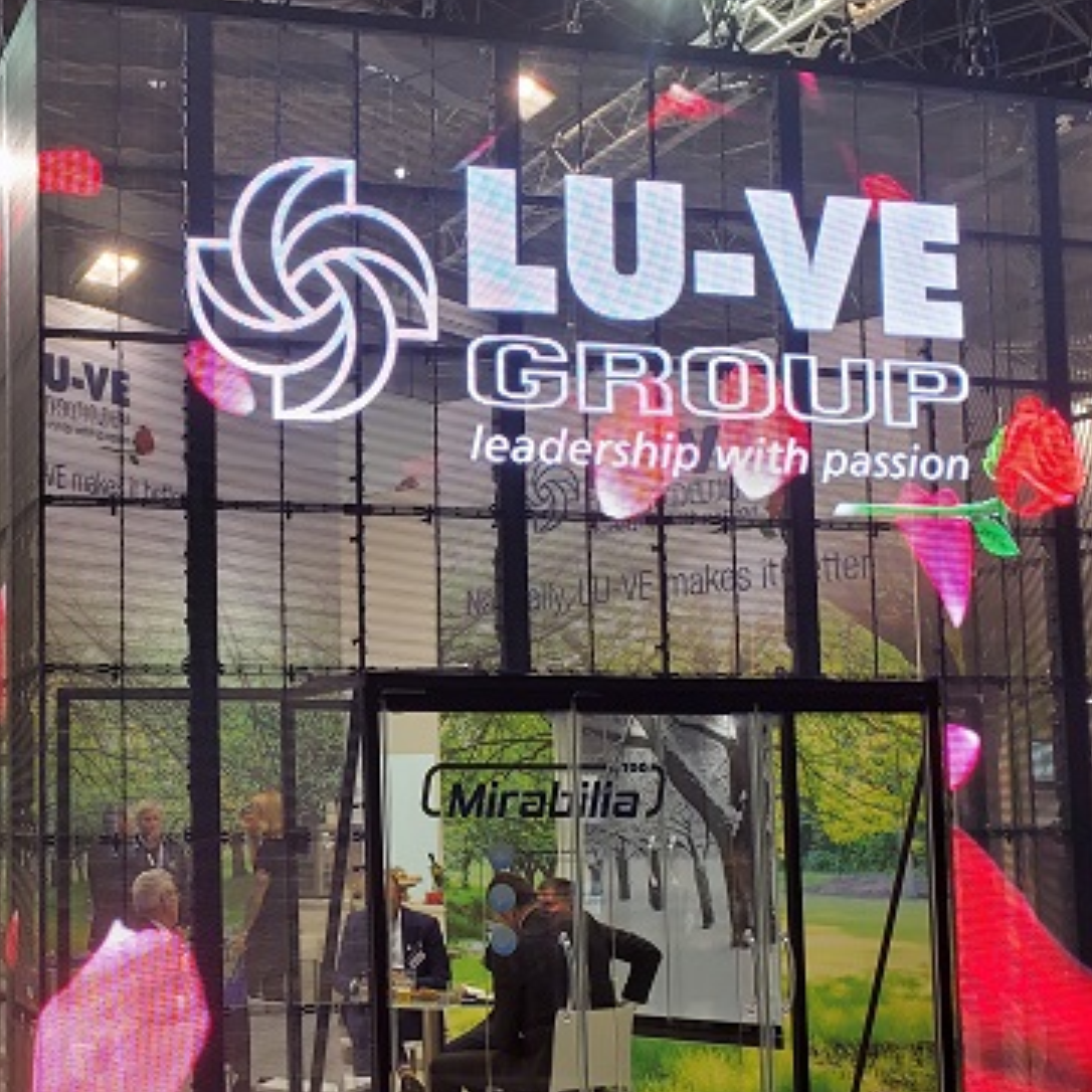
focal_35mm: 50
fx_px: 1785
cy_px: 602
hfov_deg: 32.4
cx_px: 113
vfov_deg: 34.0
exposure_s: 1/100
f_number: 2.4
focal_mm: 4.3
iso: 64
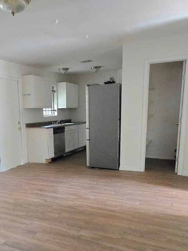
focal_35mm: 31
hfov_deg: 44.5
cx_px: 56
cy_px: 157
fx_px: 224
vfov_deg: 57.6
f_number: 2.2
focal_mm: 1.7
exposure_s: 1/60.2
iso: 800
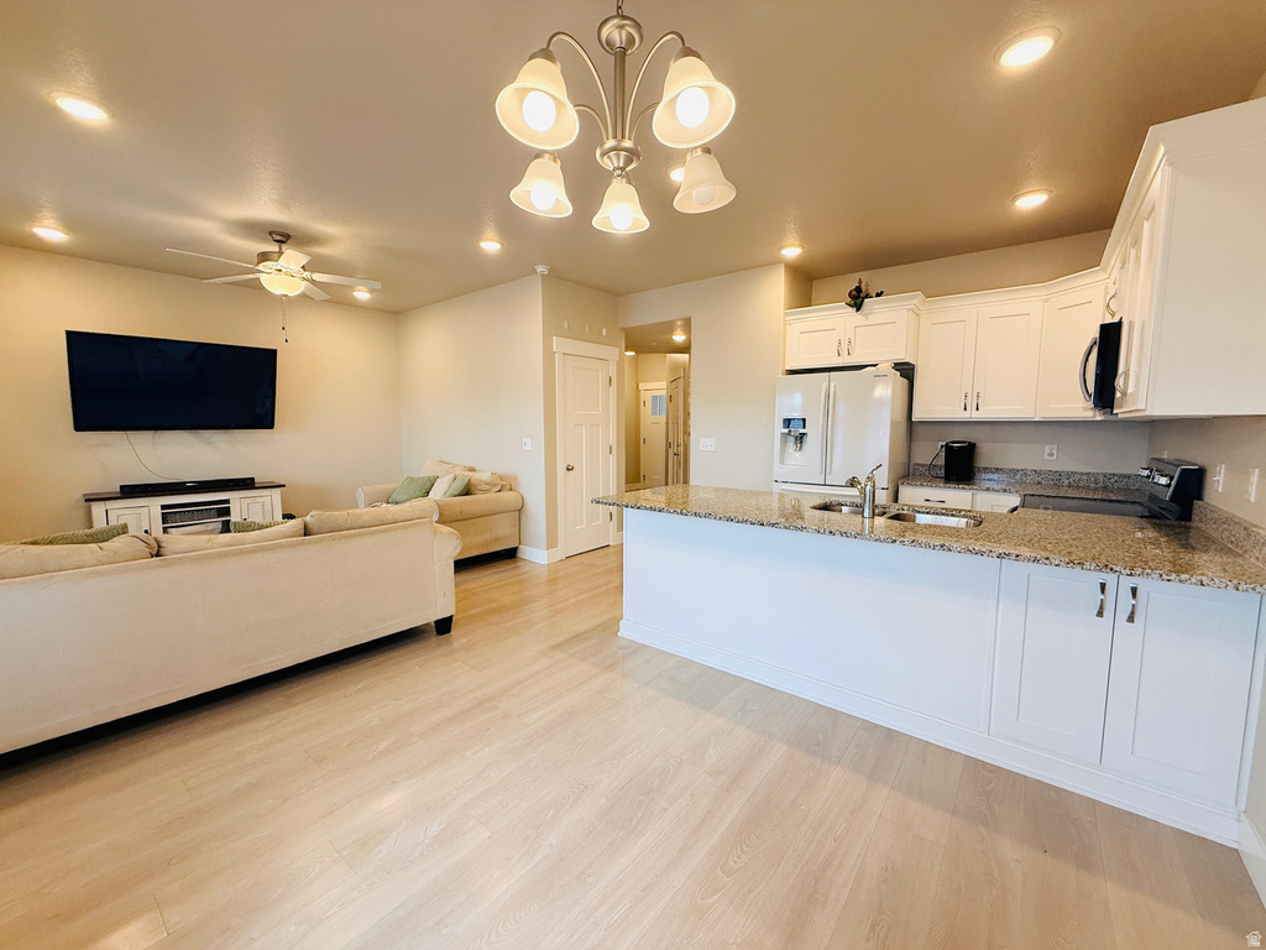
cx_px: 633
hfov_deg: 102.1
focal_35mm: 14
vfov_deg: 85.7
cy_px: 475
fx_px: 512
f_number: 2.2
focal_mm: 2.22
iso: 160
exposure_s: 1/120
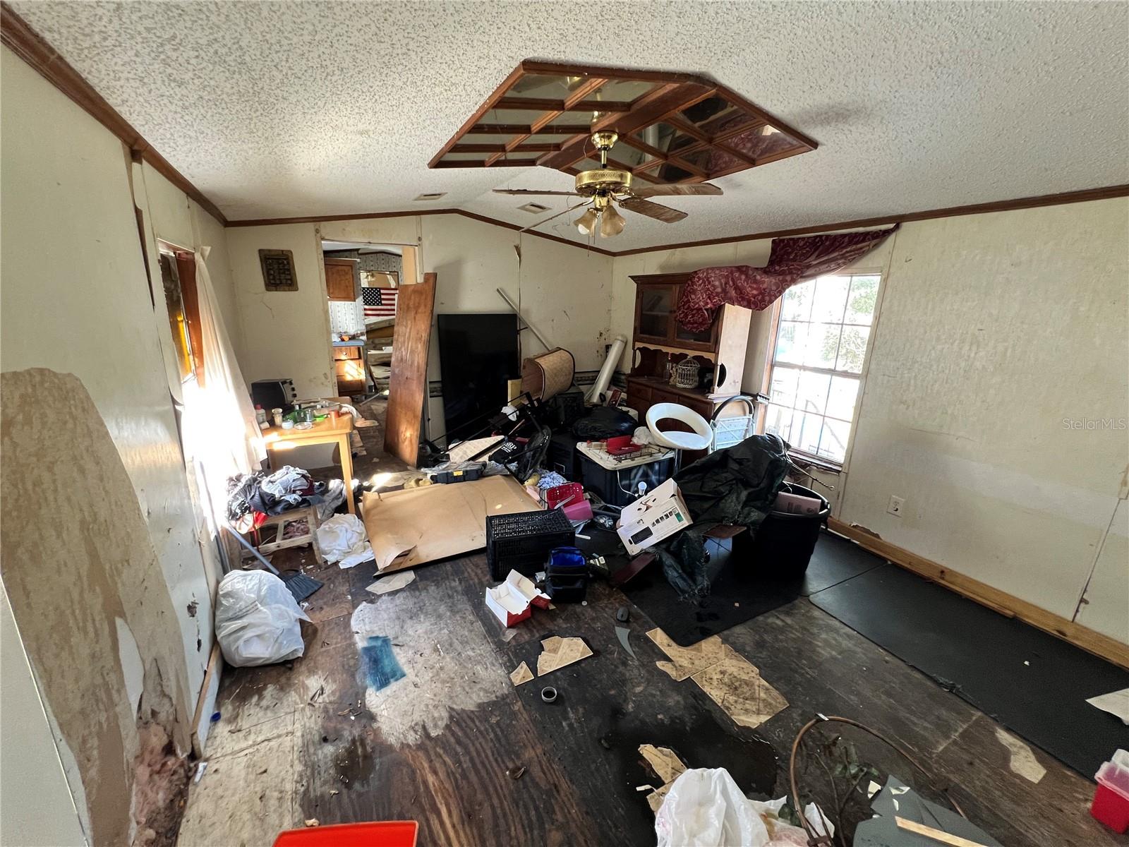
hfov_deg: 106.2
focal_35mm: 13
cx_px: 564
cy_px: 424
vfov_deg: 89.9
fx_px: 424
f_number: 1.8
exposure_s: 1/69
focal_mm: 1.57
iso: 250
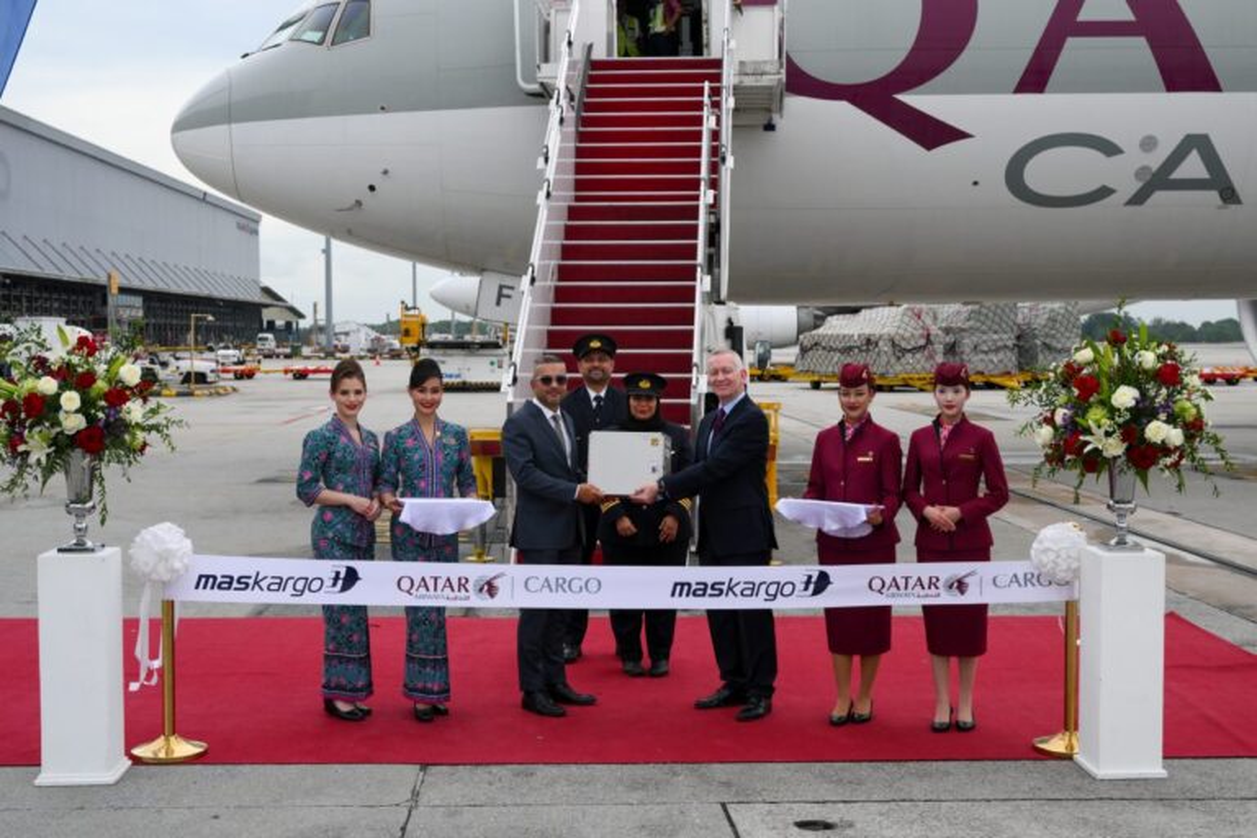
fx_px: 1501
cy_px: 419
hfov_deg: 45.4
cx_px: 628
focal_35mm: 43
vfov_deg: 31.2
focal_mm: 43
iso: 1250
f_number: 8
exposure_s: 1/4000
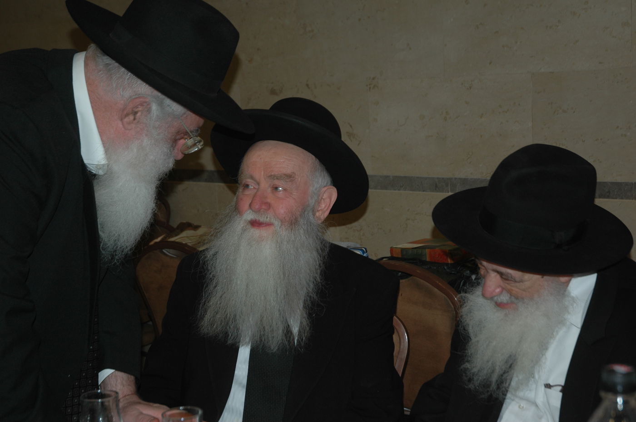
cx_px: 318
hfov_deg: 33.4
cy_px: 211
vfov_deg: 22.6
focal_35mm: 60
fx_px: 1059
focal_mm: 40
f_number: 4.5
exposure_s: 1/60
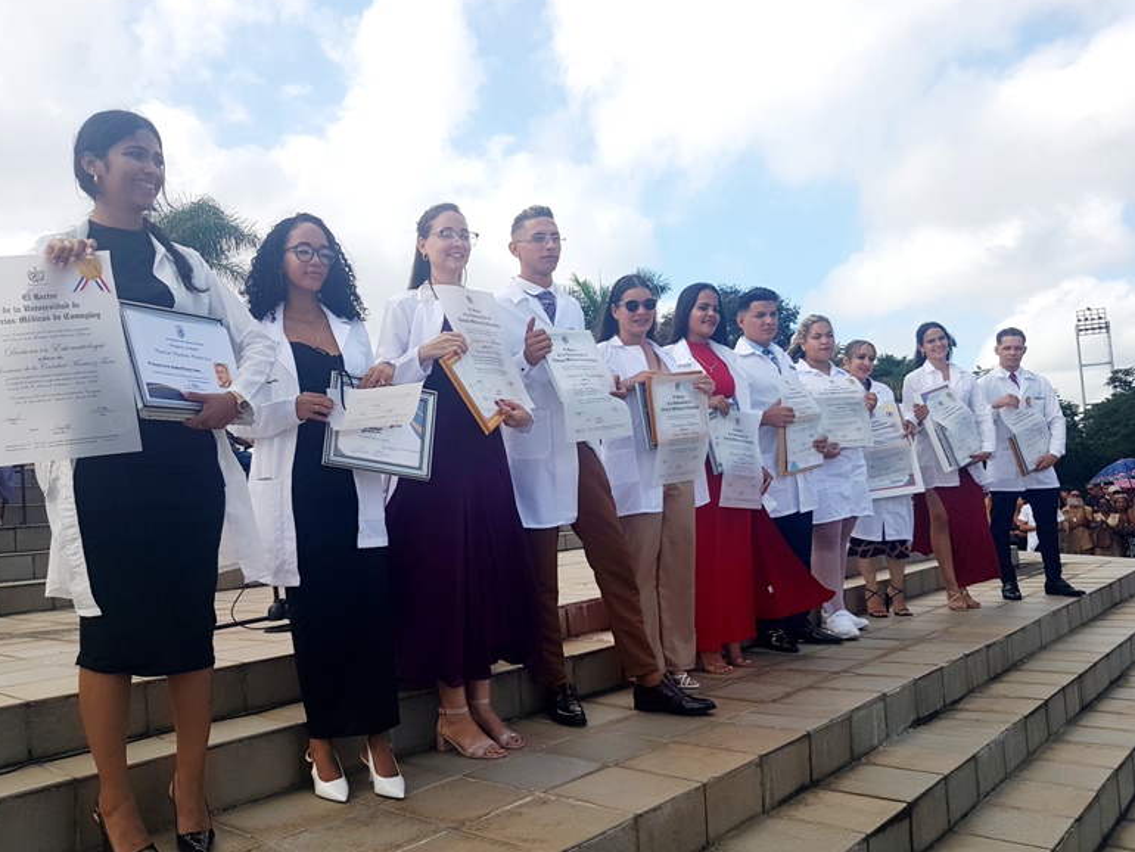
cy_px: 422
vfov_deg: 51.4
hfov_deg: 65.3
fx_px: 886
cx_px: 557
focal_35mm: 27
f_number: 1.7
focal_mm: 4.2
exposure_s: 1/1620
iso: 40
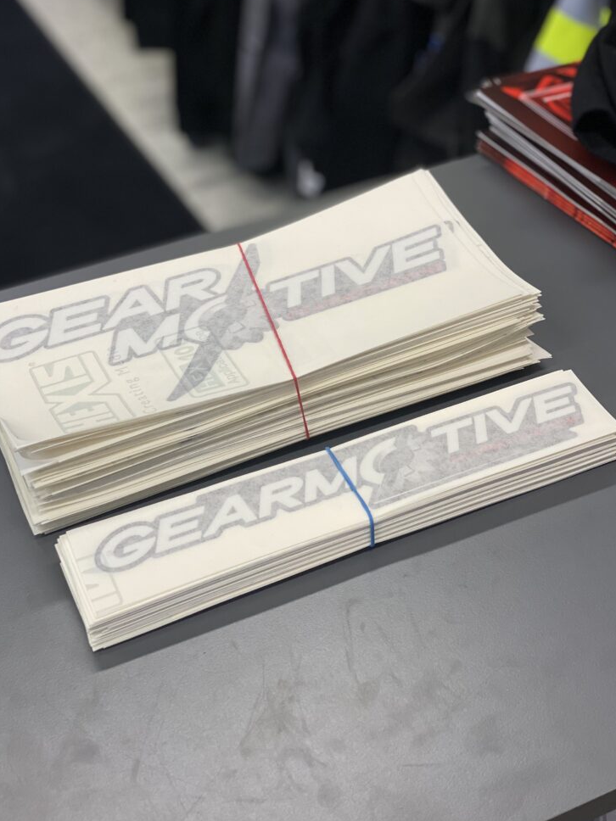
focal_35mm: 55
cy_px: 394
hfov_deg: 26.6
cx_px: 310
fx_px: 1305
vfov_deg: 34.9
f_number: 2
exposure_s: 1/100
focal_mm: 6
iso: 64
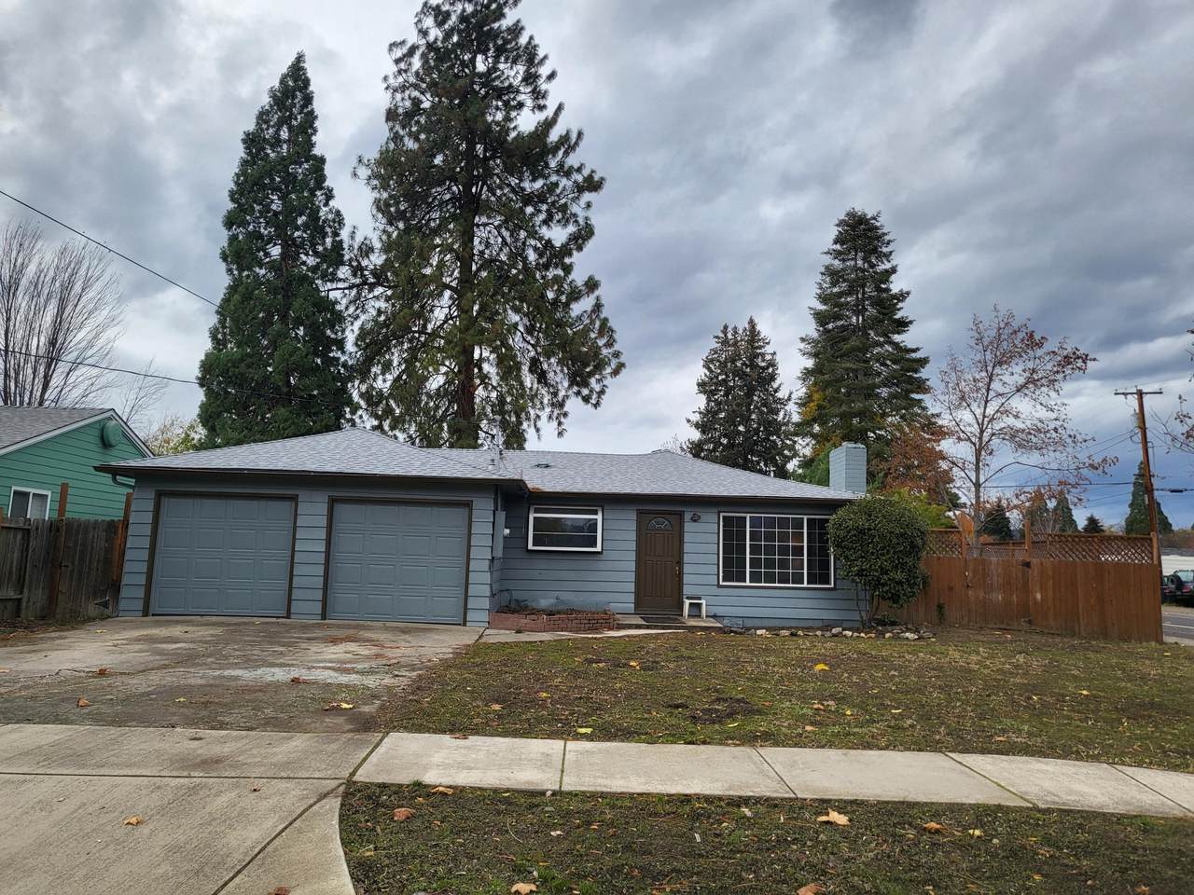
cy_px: 448
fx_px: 897
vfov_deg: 53.1
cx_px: 597
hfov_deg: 67.3
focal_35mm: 26
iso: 50
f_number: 1.8
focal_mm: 4.25
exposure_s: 1/1055
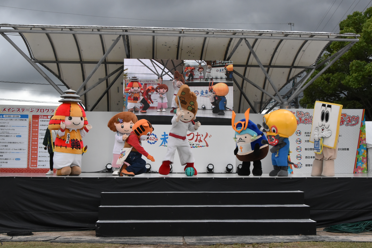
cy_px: 125
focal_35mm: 43
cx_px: 185
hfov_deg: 45.4
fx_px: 444
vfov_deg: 31.2
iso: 1600
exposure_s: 1/800
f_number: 14
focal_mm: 28
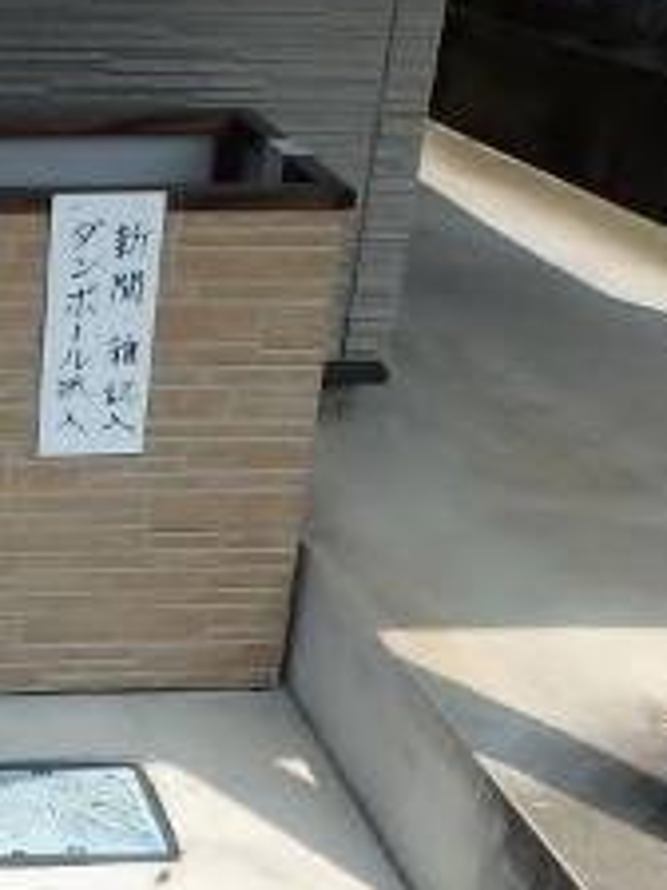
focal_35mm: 60
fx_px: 1541
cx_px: -258
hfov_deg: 21.5
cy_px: 453
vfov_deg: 32.2
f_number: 6
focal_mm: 3.7
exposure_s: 1/320
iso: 125
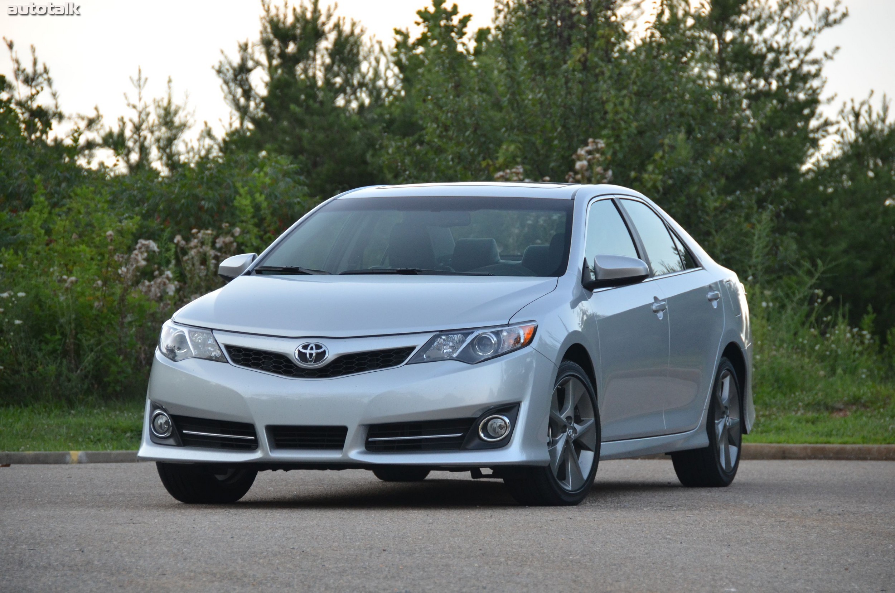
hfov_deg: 10.6
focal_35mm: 195
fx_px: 4838
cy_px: 296
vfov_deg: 7.0
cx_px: 448
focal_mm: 130
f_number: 5.6
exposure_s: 1/500
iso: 800
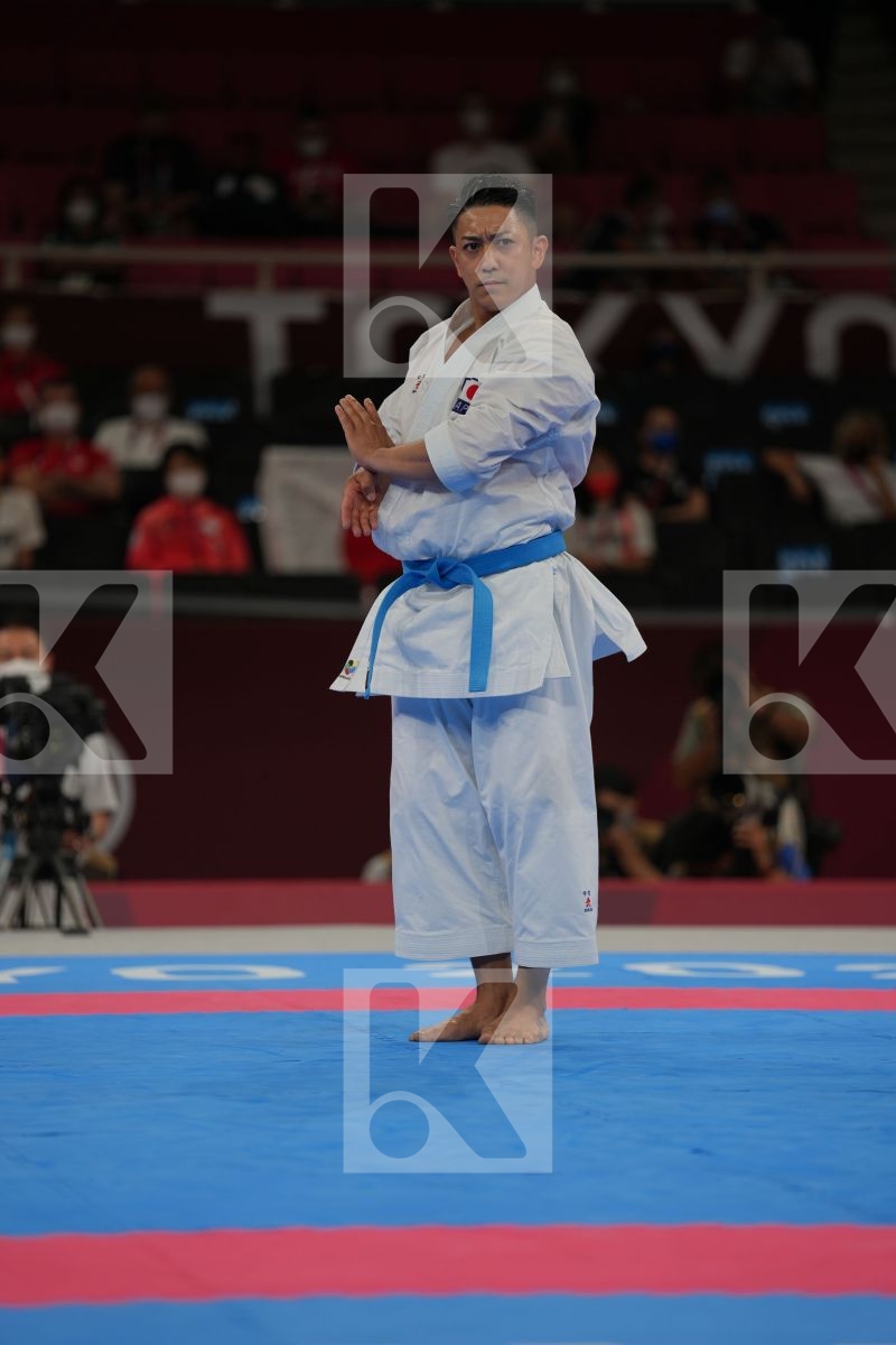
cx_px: 448
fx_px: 7466
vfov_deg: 10.3
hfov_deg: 6.9
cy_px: 672
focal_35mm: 200
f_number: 2.8
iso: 200
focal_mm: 200
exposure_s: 1/500
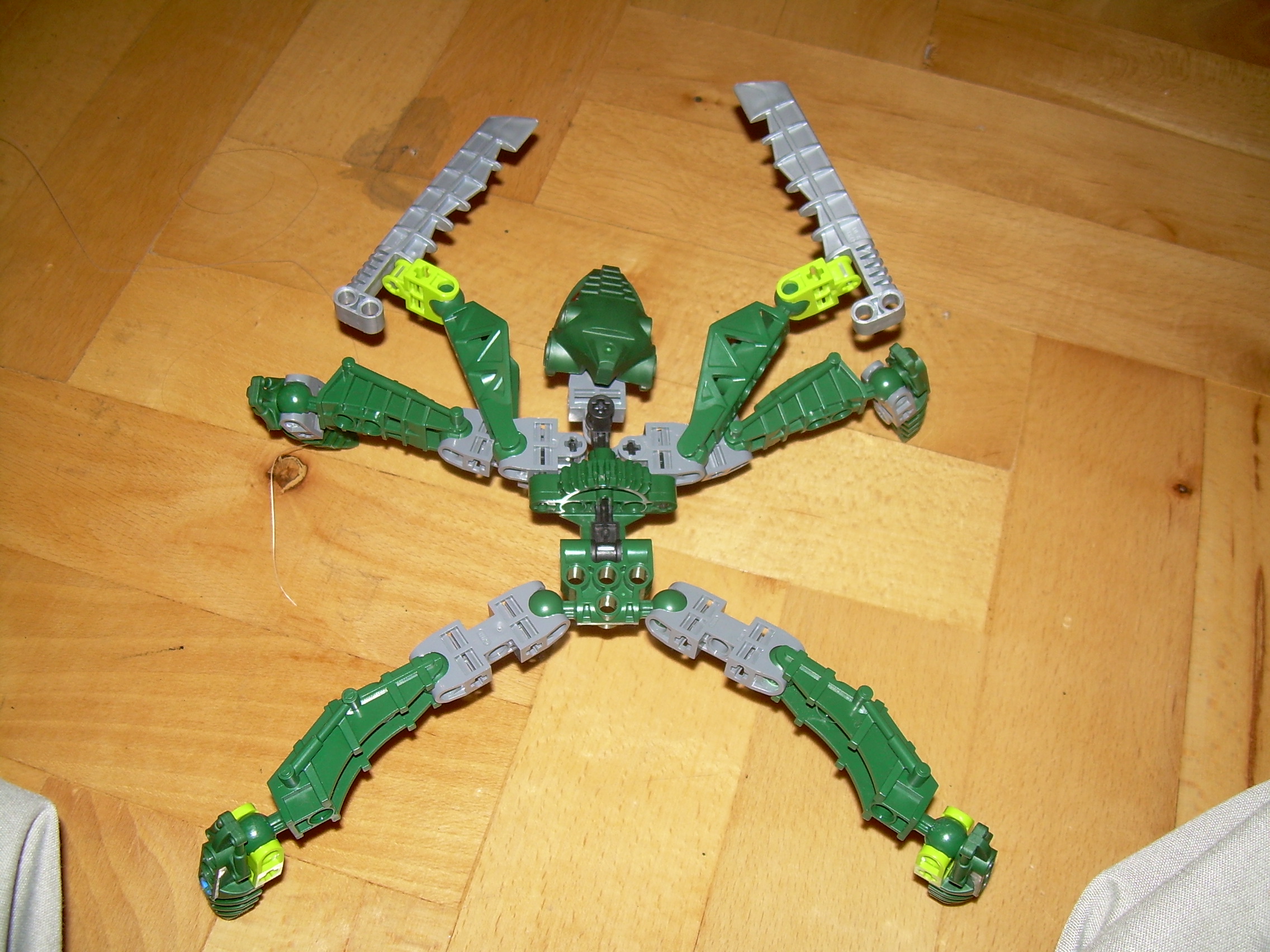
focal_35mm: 38
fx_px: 1394
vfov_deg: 37.7
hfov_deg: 49.0
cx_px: 635
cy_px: 476
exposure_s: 1/60
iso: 50
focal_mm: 6.3
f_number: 2.8
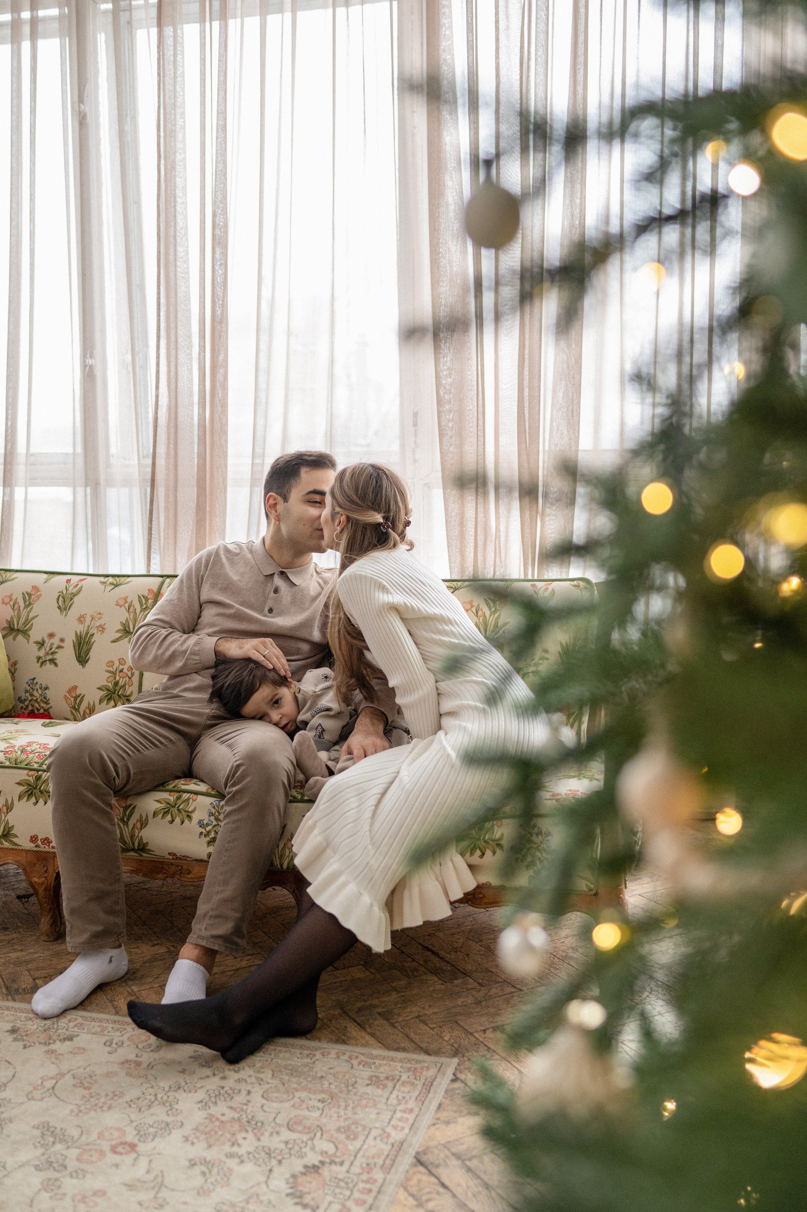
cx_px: 404
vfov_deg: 54.5
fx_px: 1178
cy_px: 606
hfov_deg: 37.8
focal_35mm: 35
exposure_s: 1/160
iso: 1250
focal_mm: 35
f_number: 2.5
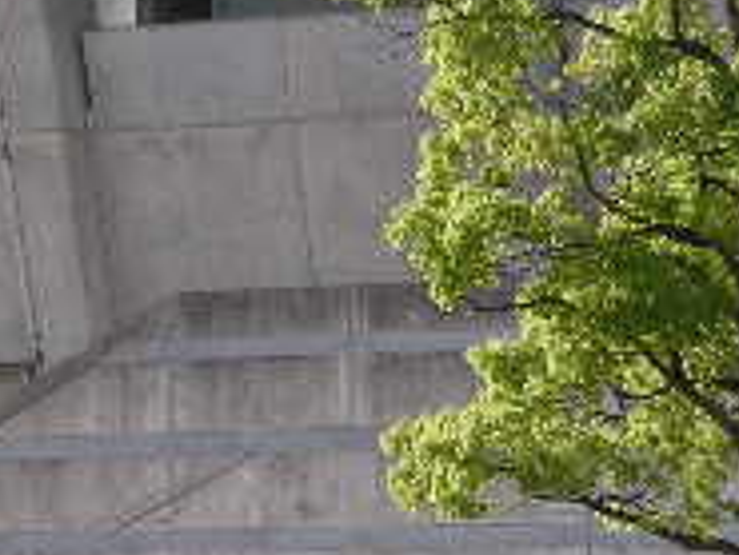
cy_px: 735
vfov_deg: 3.4
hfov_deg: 4.5
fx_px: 9442
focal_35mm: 442
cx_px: -236
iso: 50
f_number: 4
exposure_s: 1/162
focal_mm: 21.3
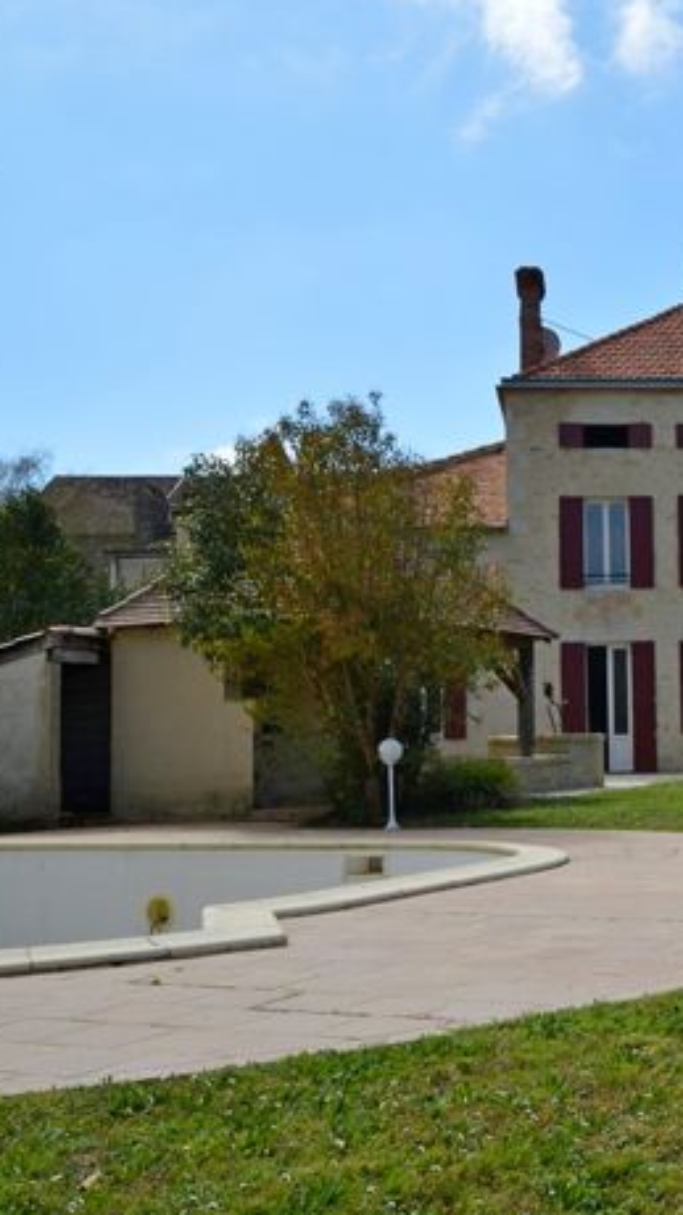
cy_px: 606
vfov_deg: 42.9
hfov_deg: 23.1
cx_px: 785
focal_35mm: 48
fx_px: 1547
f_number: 8
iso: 100
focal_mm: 20
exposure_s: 1/250
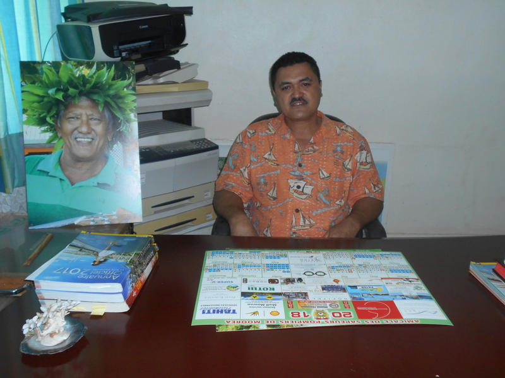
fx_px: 496
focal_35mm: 34
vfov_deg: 41.8
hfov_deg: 54.0
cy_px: 189
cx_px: 252
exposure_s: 1/30
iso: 200
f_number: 3.6
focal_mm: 5.8
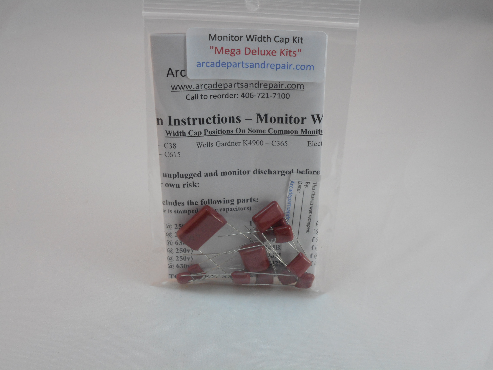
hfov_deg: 32.7
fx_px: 840
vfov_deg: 24.8
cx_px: 246
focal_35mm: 59
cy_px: 185
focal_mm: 10.5
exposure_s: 1/30
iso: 200
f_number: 5.1
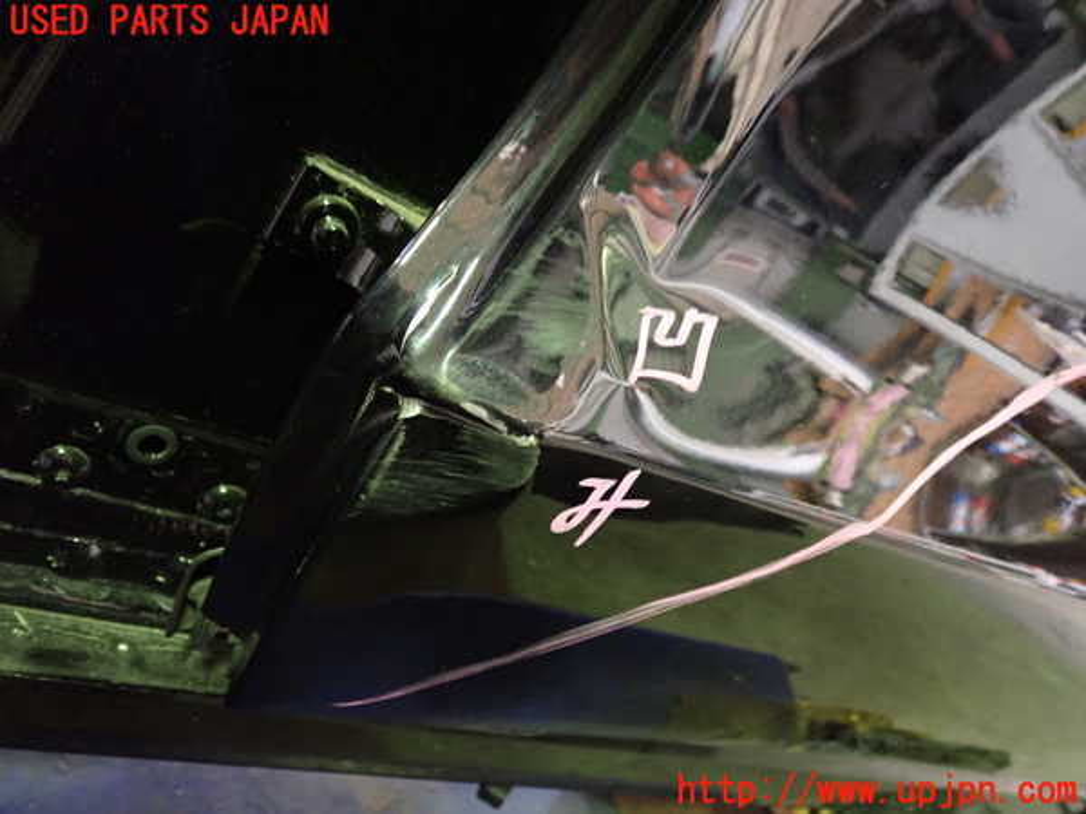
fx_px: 941
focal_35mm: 30
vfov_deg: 46.8
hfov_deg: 60.0
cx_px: 543
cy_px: 407
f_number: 2.3
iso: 800
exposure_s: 1/15
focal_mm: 5.4
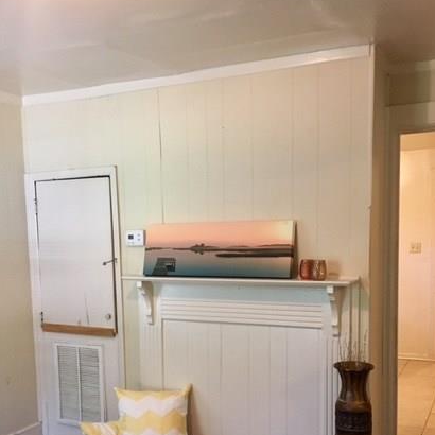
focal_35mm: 40
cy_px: 298
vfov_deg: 41.2
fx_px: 569
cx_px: 220
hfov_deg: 41.9
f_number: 2.2
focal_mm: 4.15
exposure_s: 1/30
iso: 200
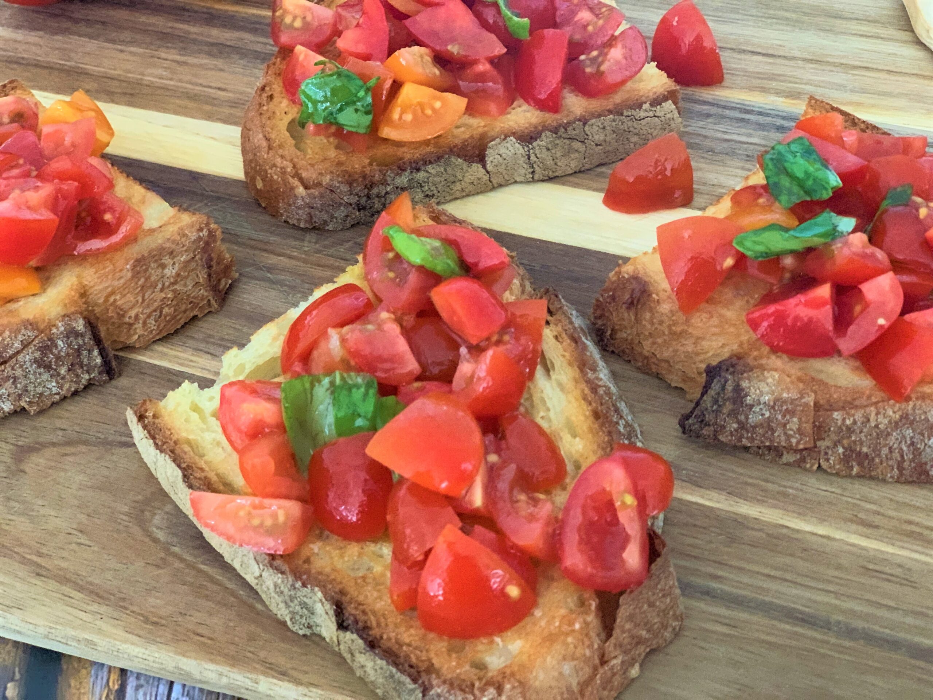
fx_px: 1402
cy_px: 350
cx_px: 466
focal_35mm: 52
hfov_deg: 36.8
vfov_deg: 28.0
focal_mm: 6
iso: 800
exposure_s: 1/30
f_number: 2.4
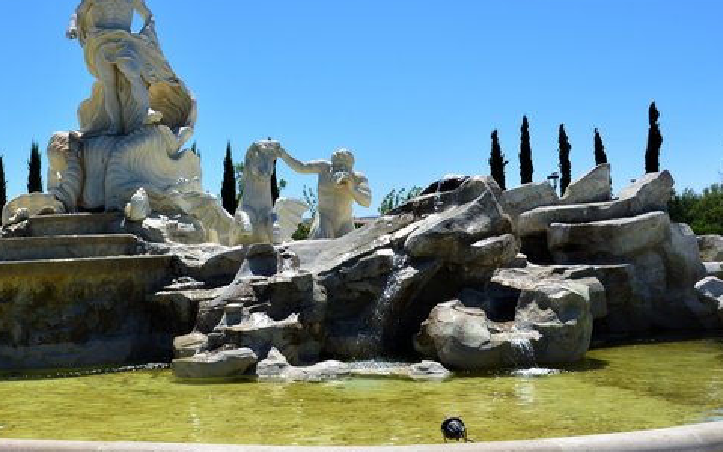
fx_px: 1103
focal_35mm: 56
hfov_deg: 35.2
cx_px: 152
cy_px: 148
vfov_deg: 23.0
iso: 320
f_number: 11
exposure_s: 1/500
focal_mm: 22
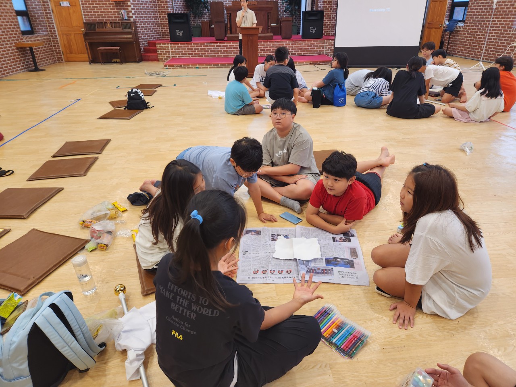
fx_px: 343
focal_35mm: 23
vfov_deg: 58.9
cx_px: 258
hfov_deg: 73.9
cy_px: 194
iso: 100
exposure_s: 1/120
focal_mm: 5.4
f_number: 1.8
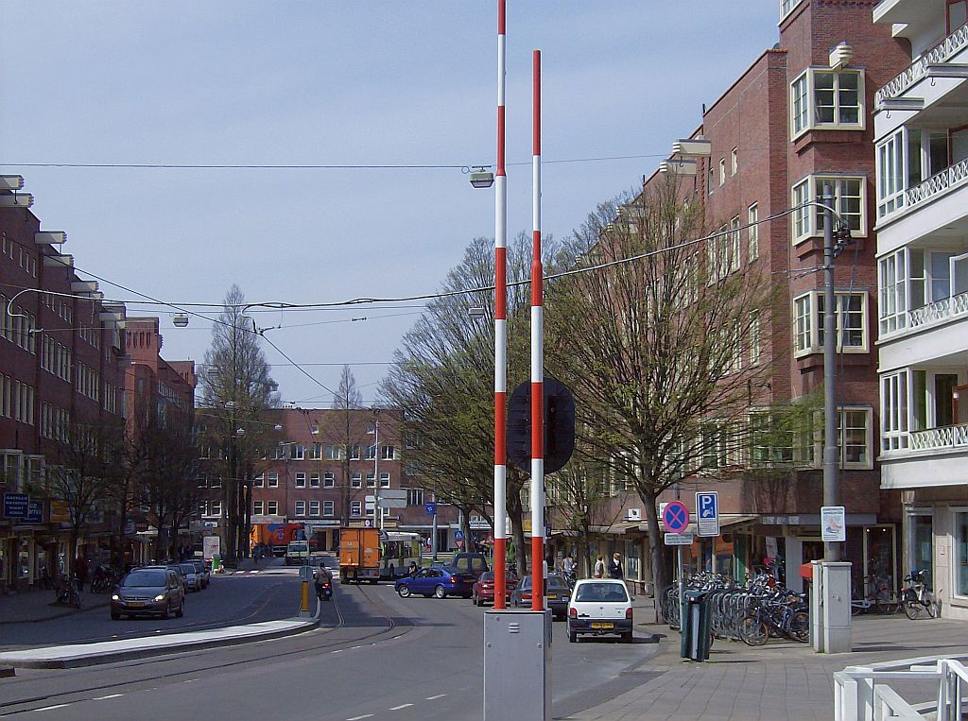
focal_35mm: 70
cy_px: 360
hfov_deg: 27.8
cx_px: 484
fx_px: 1953
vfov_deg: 20.9
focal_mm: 11.6
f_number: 6.2
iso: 100
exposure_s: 1/590
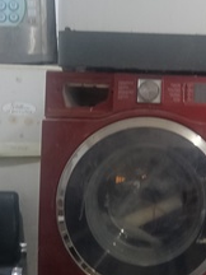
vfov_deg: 33.7
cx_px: 194
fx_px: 452
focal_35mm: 57
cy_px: 108
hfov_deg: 24.7
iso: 640
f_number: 1.8
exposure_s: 1/30
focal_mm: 3.98
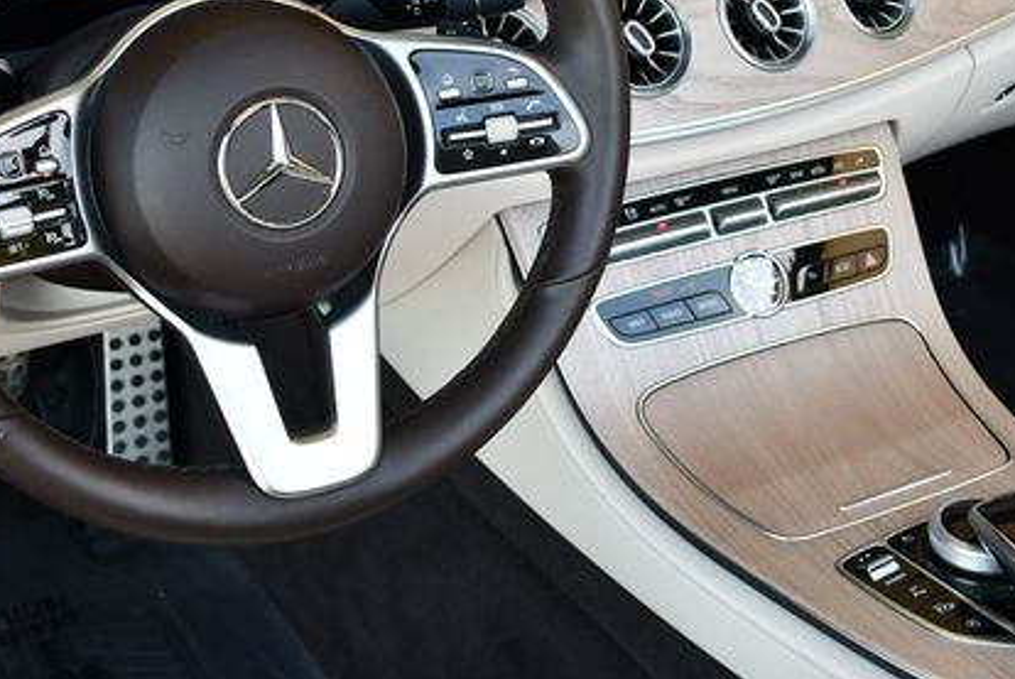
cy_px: 186
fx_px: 1919
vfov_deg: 19.9
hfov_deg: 29.6
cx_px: 481
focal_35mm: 68
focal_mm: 22
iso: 400
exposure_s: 1/250
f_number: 4
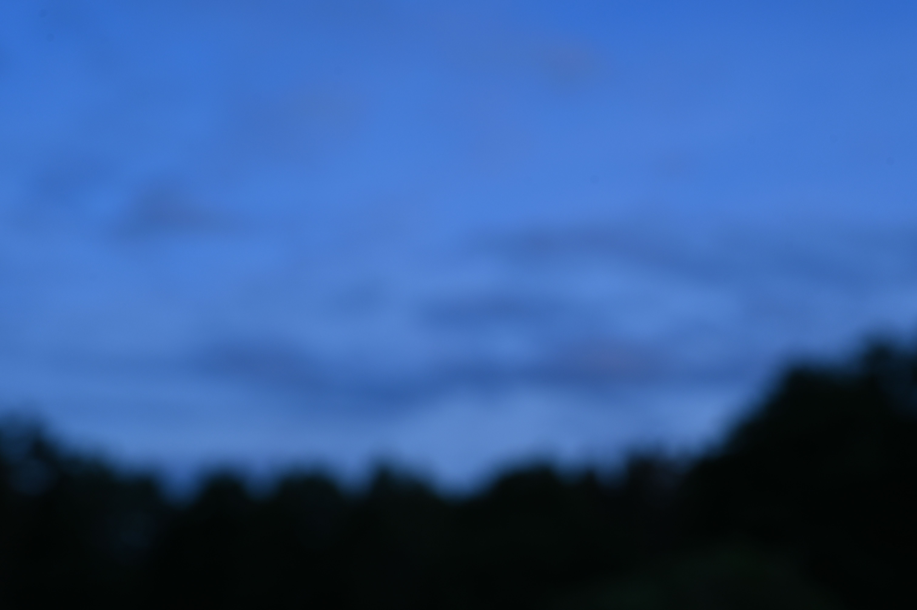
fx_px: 1324
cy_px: 305
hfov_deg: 38.2
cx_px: 458
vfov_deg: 26.0
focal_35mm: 52
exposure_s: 1/100
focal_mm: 52
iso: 280
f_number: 8
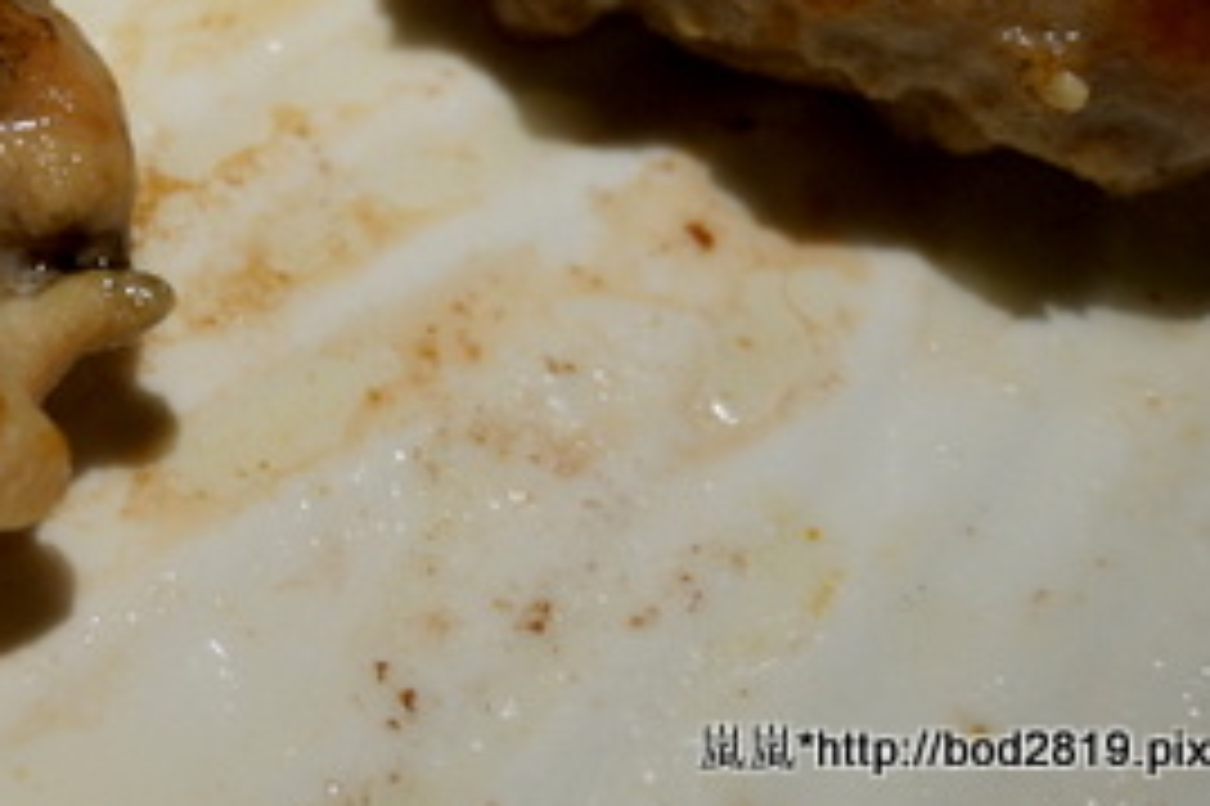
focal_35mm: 107
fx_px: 3594
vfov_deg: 12.5
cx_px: 103
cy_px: -119
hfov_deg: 18.8
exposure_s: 1/60
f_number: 5
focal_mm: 30
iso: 400
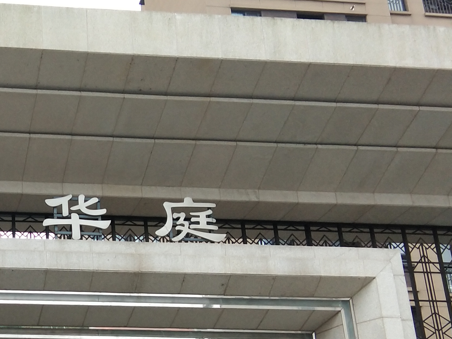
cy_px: 290
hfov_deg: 23.9
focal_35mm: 78
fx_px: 1019
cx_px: 2
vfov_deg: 18.6
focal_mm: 3.69
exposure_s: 1/100
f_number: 2.2
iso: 64
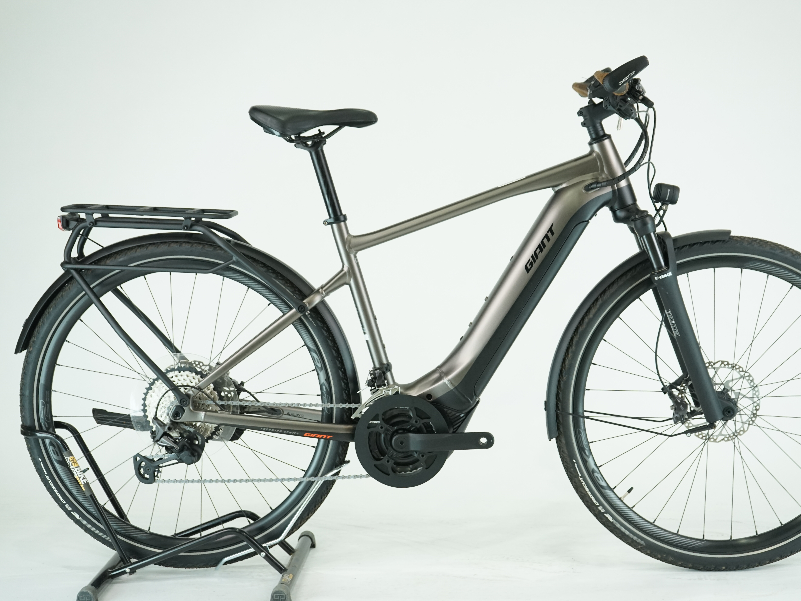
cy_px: 298
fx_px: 1365
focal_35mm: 59
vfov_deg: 24.8
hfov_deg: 32.7
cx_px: 454
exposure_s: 1/200
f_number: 5.6
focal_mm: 54
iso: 1600
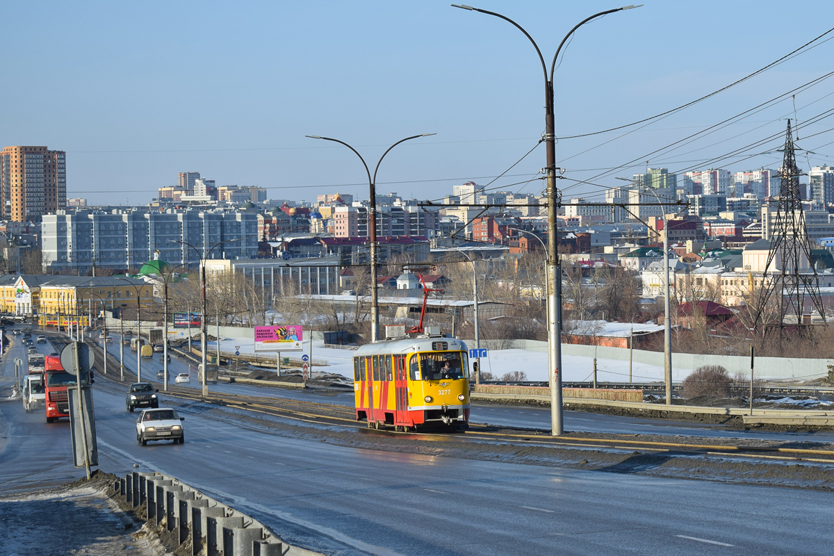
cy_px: 278
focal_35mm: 82
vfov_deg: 16.6
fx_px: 1911
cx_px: 417
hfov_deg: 24.6
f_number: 5.6
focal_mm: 55
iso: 200
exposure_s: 1/1000
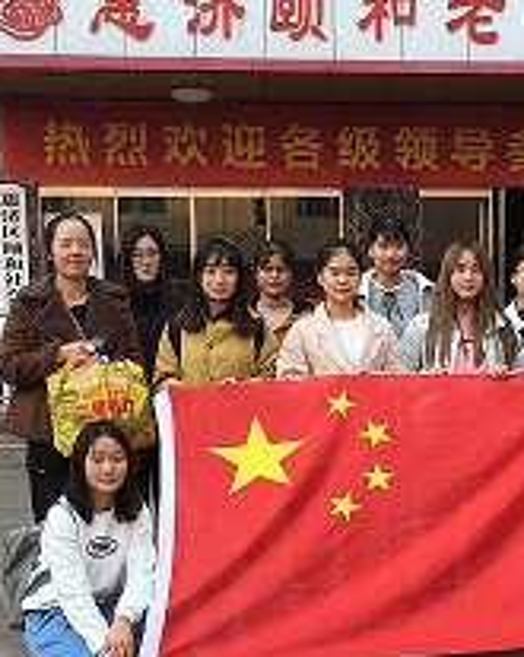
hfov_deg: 21.9
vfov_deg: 27.2
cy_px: 498
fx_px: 1341
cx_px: 387
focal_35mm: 69
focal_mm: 4.15
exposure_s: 1/206
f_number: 2.2
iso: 25
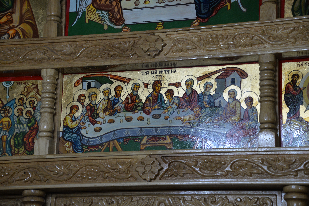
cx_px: 154
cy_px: 103
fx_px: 790
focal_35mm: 92
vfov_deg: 14.9
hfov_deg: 22.1
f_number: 5.3
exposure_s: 1/30
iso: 900
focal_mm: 92
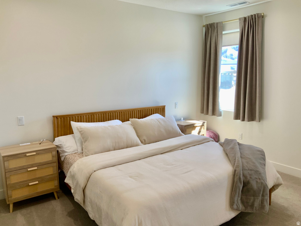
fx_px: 252
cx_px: 150
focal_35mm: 29
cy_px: 113
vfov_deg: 48.2
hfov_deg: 61.7
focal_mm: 3
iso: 40
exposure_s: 1/120
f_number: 1.8
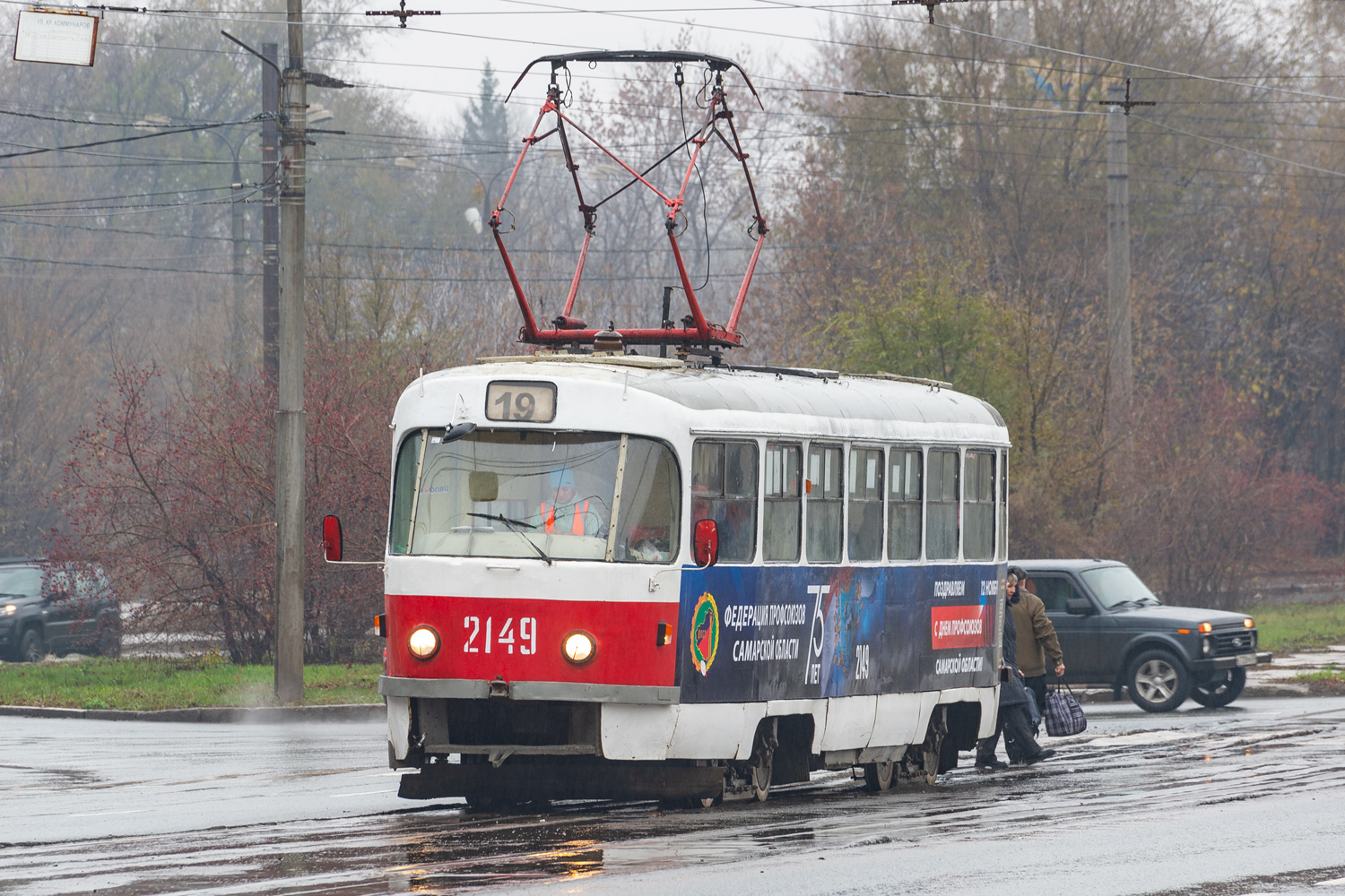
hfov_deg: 6.9
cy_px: 448
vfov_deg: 4.6
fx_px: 11207
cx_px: 672
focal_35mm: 300
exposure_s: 1/60
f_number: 11
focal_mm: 300
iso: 400
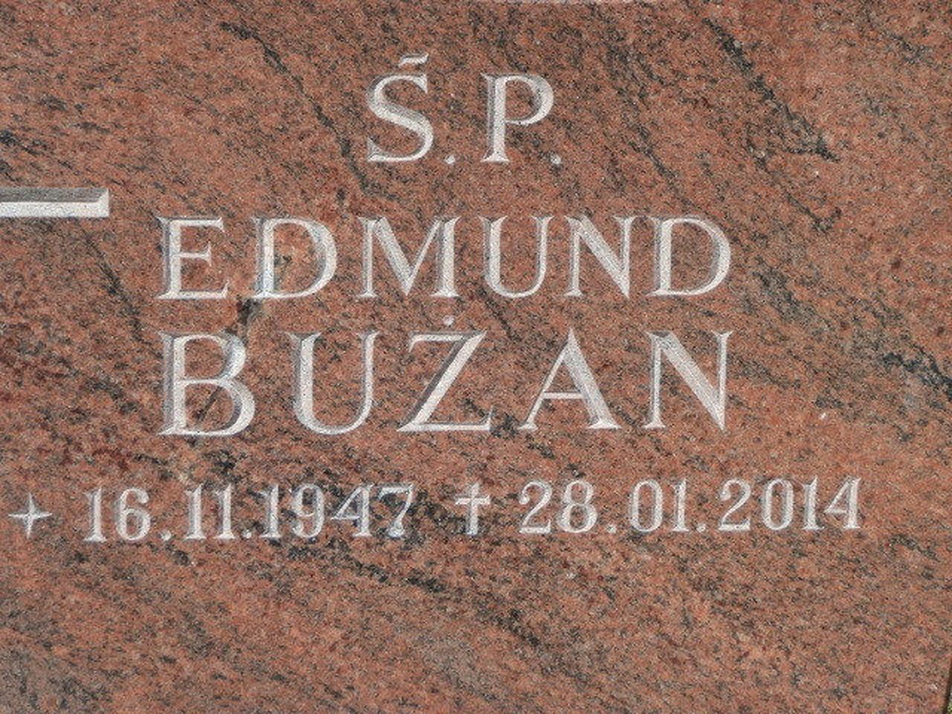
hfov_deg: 22.8
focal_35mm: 86
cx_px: 476
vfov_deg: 17.2
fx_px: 2365
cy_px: 357
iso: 100
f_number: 5
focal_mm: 15.16
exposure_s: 1/640
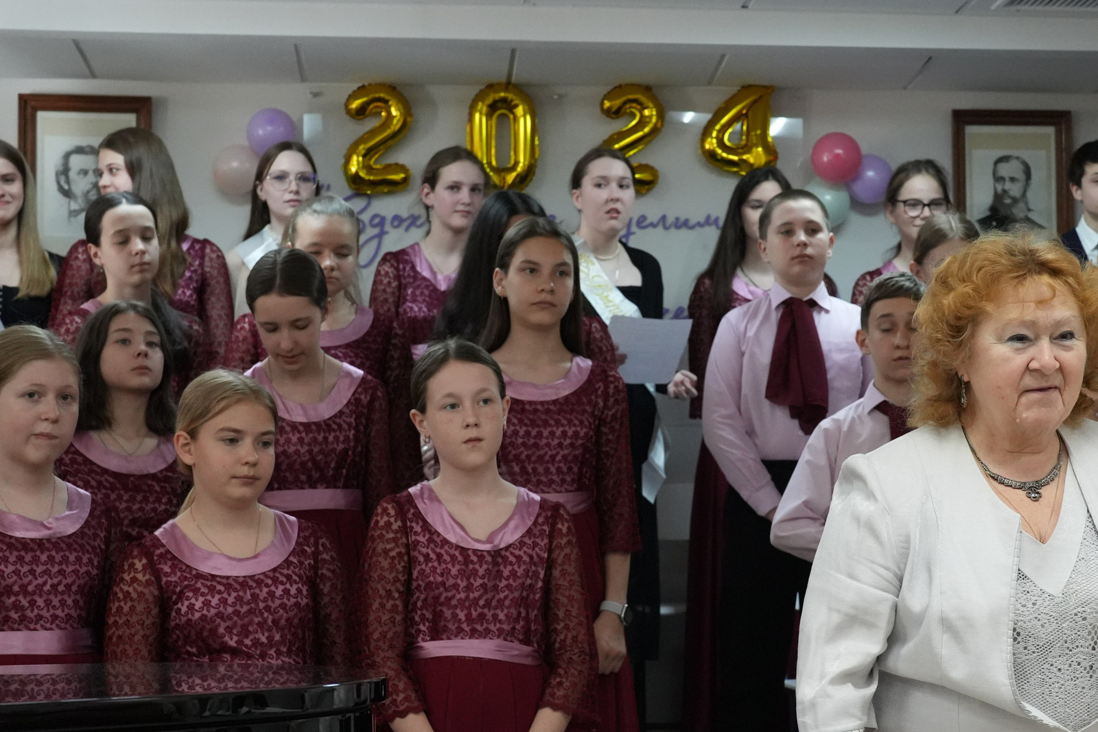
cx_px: 721
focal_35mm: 80
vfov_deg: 17.0
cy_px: 472
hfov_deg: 25.2
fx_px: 2440
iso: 6400
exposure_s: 1/320
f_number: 6.3
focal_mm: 50
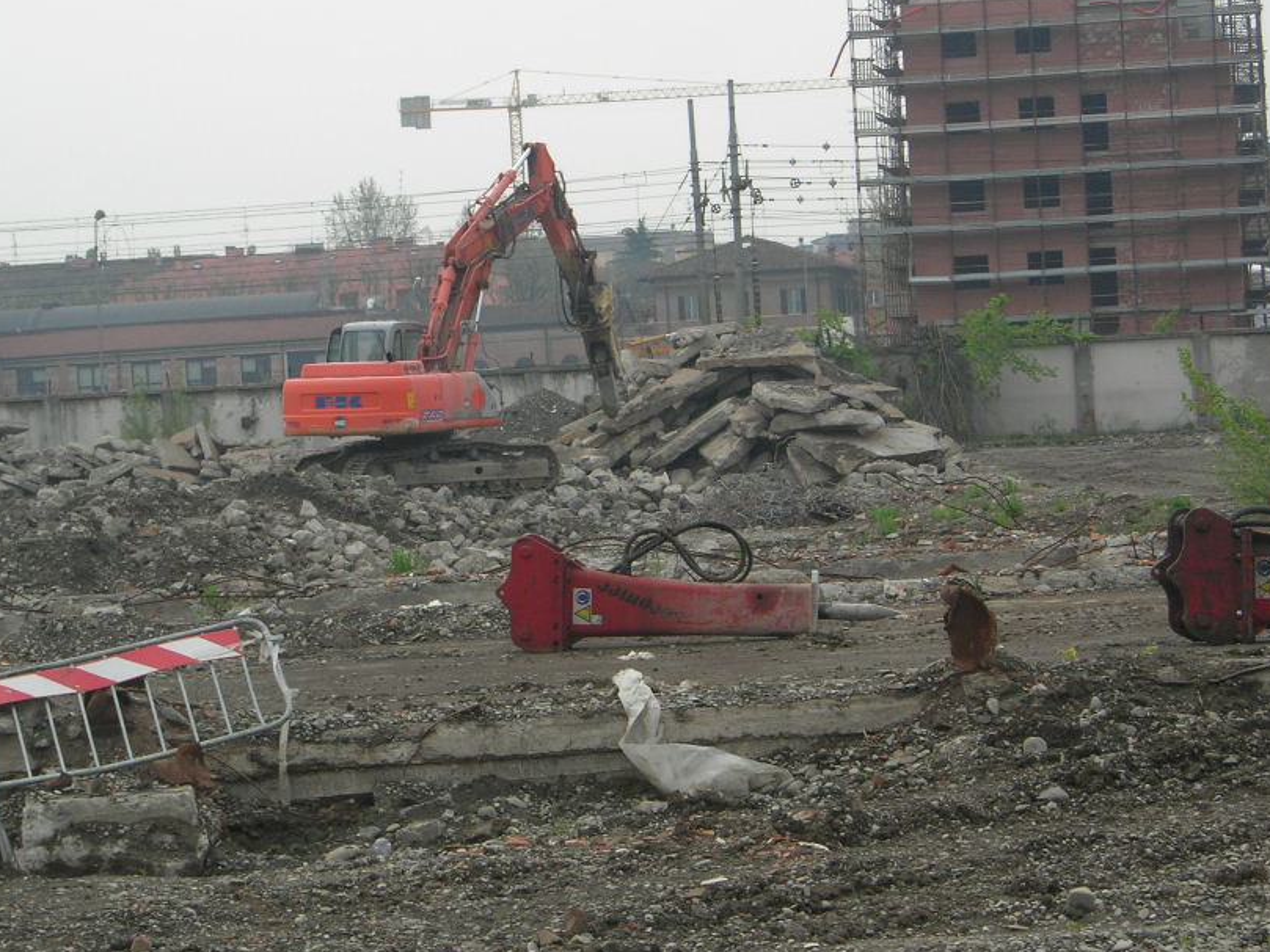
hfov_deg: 13.8
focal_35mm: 143
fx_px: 5247
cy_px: 359
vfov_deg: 10.4
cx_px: 487
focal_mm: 23.4
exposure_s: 1/170
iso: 64
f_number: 8.2
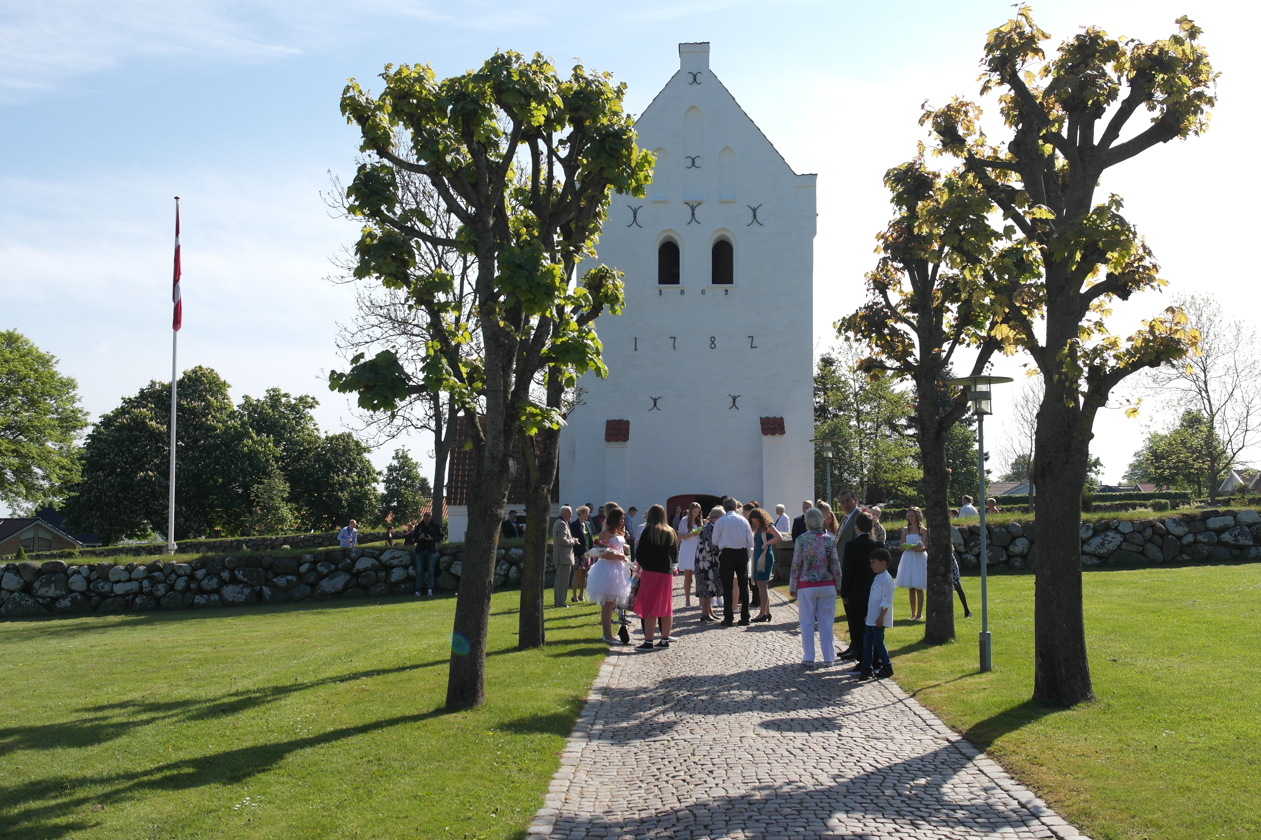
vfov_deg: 36.9
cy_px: 420
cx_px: 630
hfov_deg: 53.1
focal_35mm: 36
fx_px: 1261
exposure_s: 1/320
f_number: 7.1
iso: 100
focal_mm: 24
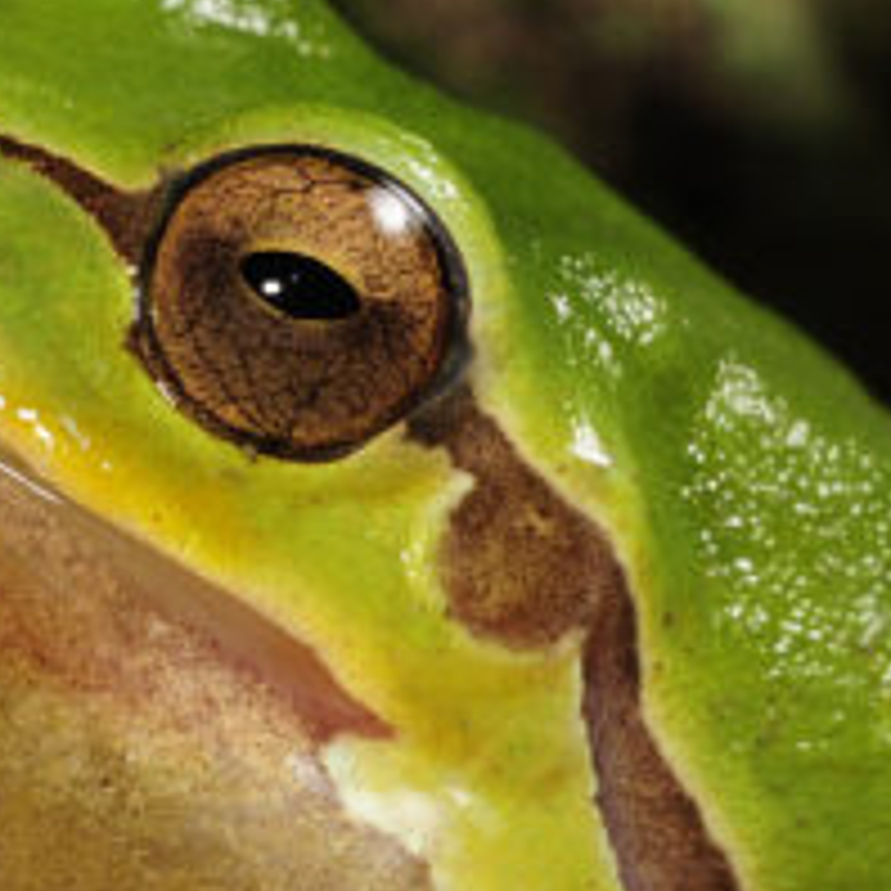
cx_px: 724
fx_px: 13425
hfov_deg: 3.8
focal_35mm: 461
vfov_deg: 3.8
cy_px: 848
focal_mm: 105
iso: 200
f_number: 25
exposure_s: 1/60
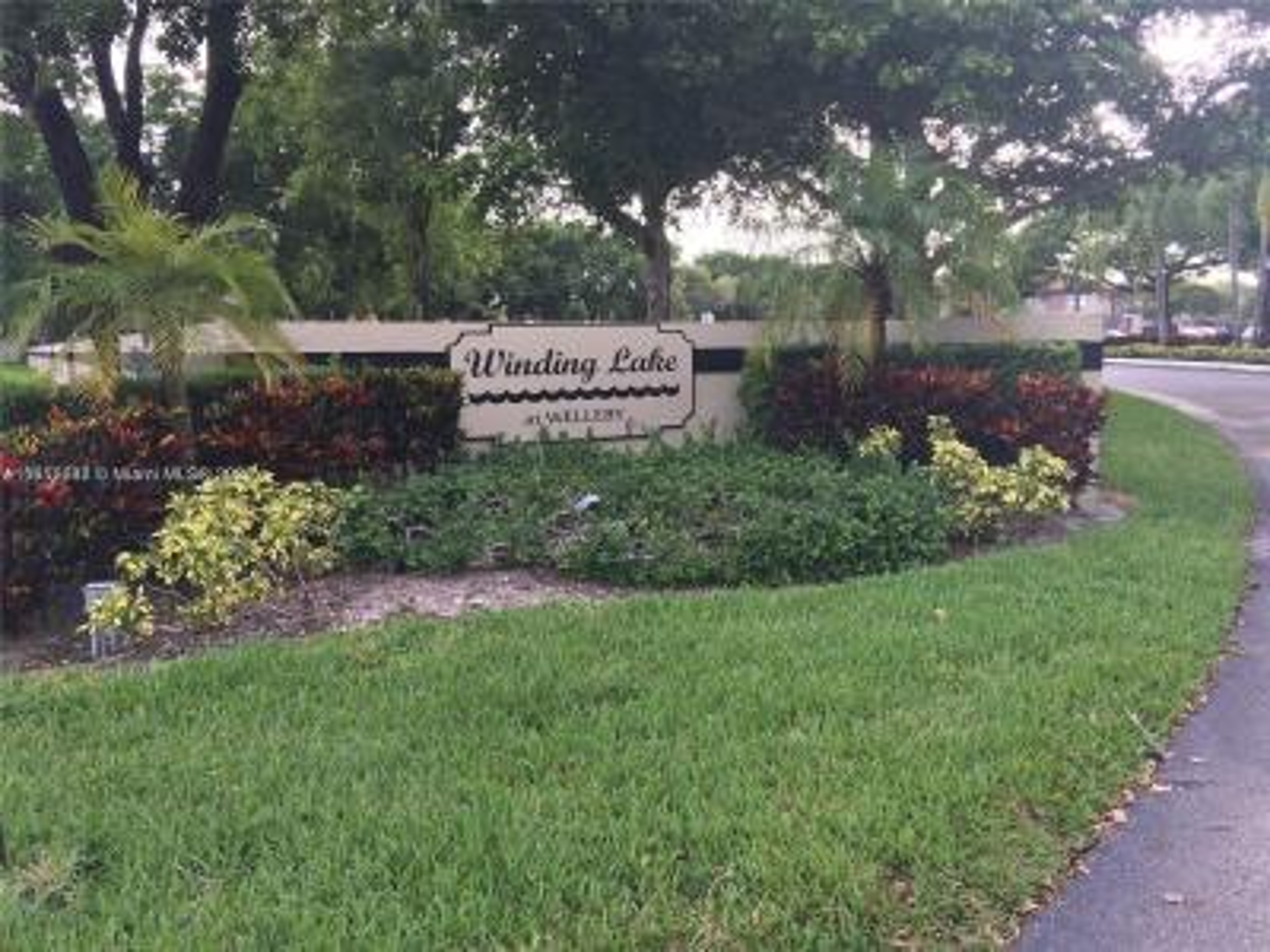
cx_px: 635
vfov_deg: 48.2
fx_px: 1064
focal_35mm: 29
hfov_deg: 61.7
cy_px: 476
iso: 40
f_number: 2.2
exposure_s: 1/120
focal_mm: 4.15
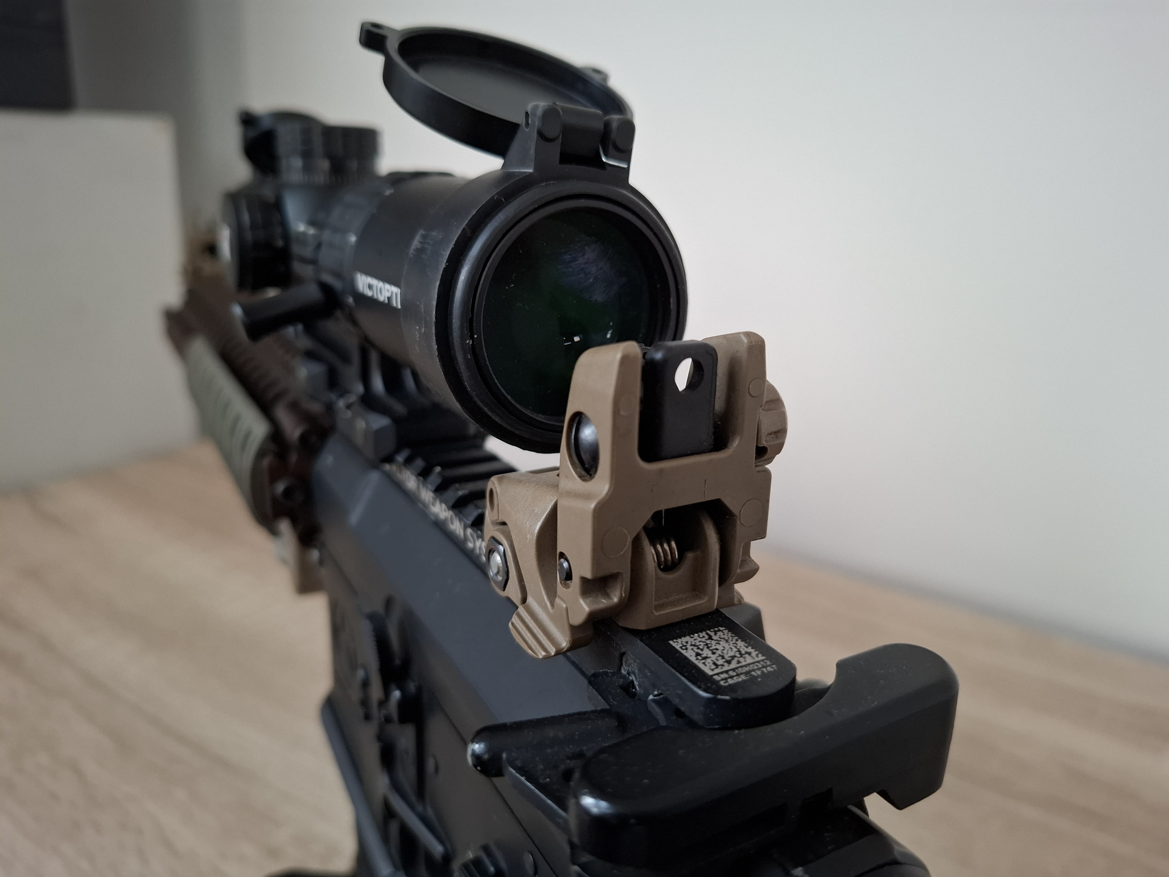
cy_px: 438
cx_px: 584
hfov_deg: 73.9
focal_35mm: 23
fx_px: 777
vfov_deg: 58.9
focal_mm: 5.54
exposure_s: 1/24
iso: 400
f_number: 1.8
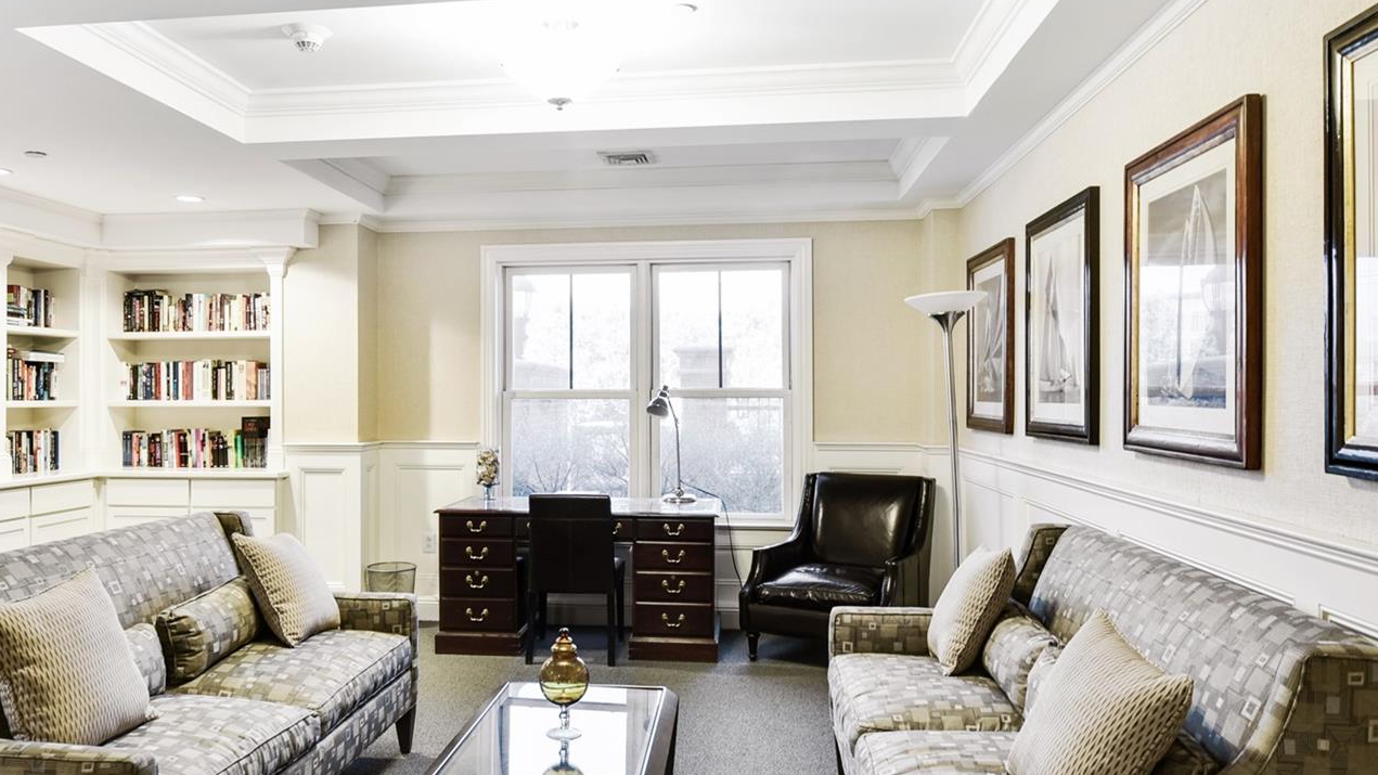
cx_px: 610
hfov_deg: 69.6
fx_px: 987
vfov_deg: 42.9
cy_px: 400
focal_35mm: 27
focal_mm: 16
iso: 200
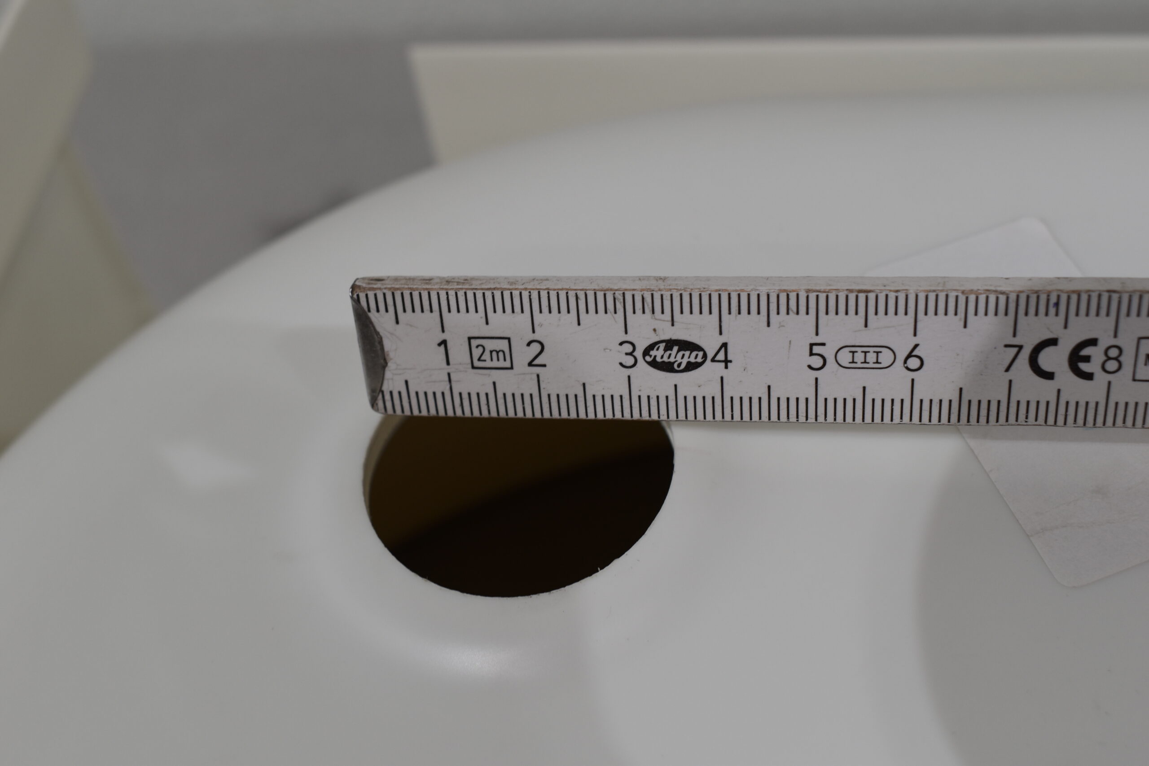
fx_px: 1532
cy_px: 383
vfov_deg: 28.1
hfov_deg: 41.1
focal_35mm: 48
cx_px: 574
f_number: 8
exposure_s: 1/60
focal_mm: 32
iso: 220
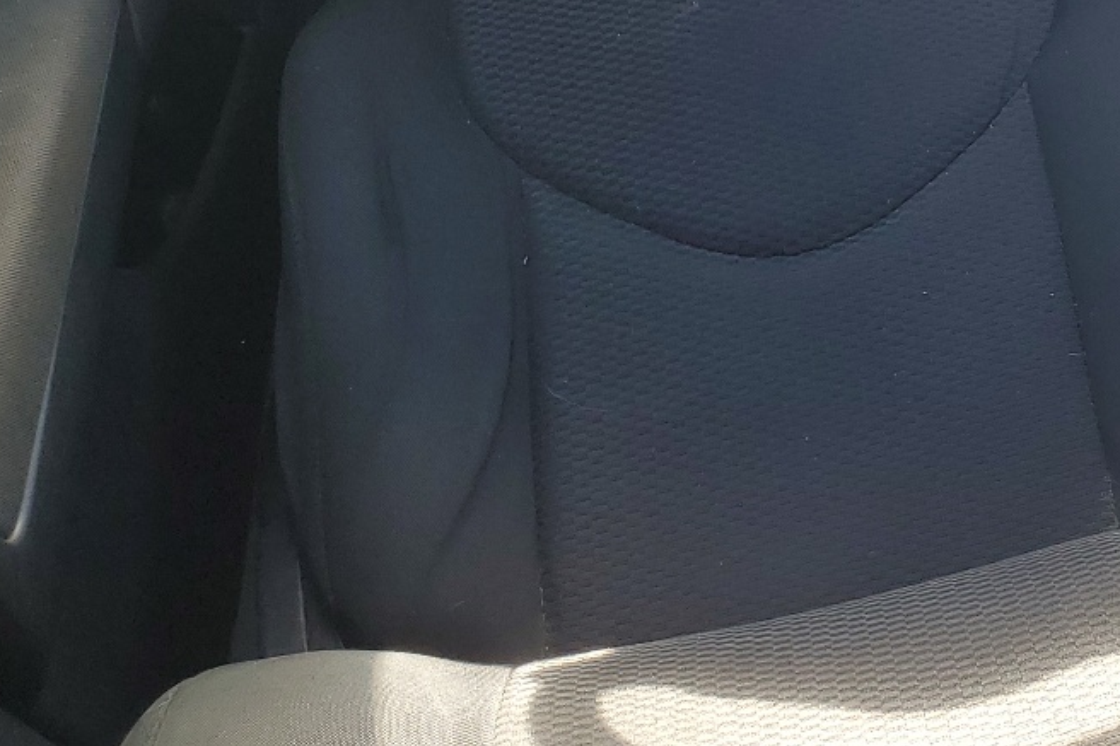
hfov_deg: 28.3
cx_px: 1170
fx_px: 2053
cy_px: -46
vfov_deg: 19.8
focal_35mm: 66
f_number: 1.5
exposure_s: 1/154
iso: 50
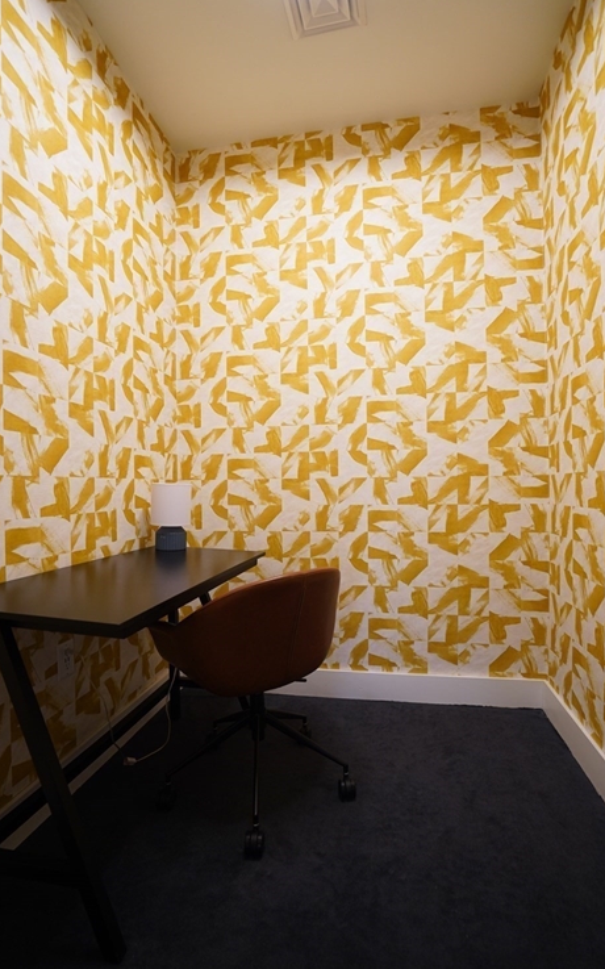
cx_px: 312
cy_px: 489
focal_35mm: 17
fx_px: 449
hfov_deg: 67.9
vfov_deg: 94.4
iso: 1000
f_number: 4
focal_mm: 16
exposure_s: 1/30
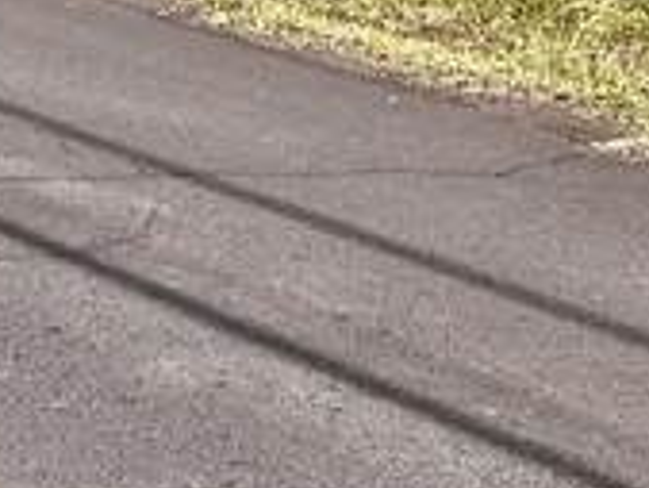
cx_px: 618
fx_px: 3696
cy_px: -872
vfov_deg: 6.9
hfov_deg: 10.0
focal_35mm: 197
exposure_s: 1/2463
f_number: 1.6
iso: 50
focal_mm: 5.1
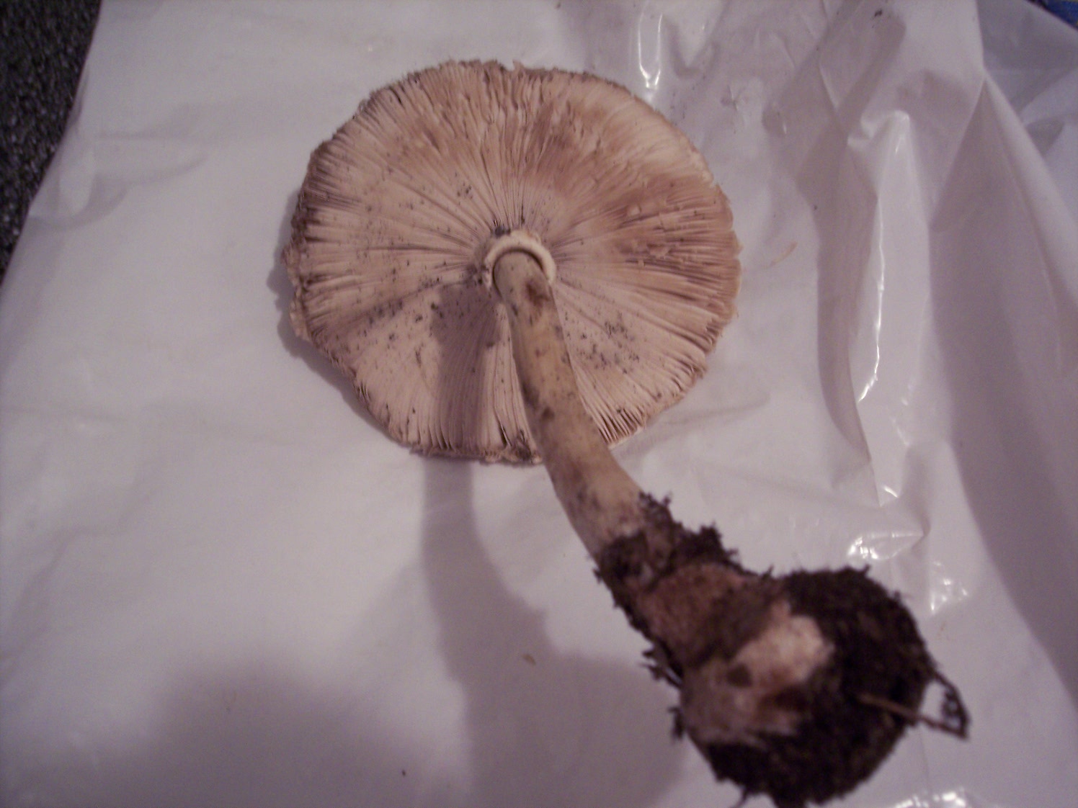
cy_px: 404
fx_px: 1215
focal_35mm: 39
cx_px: 539
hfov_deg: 47.9
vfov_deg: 36.8
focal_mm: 8
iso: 200
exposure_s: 1/10
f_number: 3.4
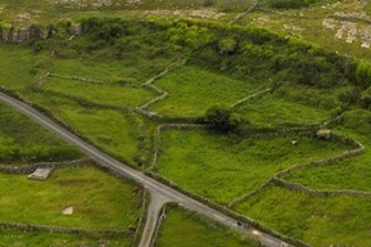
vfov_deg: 4.7
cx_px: 417
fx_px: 2993
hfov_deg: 7.1
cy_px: -198
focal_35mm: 291
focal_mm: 35
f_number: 5
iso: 100
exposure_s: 1/350
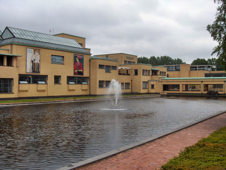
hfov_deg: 47.8
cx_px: 113
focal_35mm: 39
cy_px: 85
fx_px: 255
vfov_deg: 36.9
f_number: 4.8
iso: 100
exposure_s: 1/334
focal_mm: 8
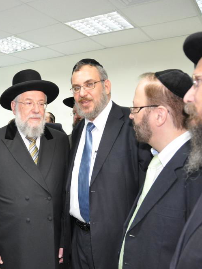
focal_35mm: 40
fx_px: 311
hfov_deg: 34.6
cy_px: 134
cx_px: 34
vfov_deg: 46.8
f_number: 4
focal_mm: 18
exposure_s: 1/60
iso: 800
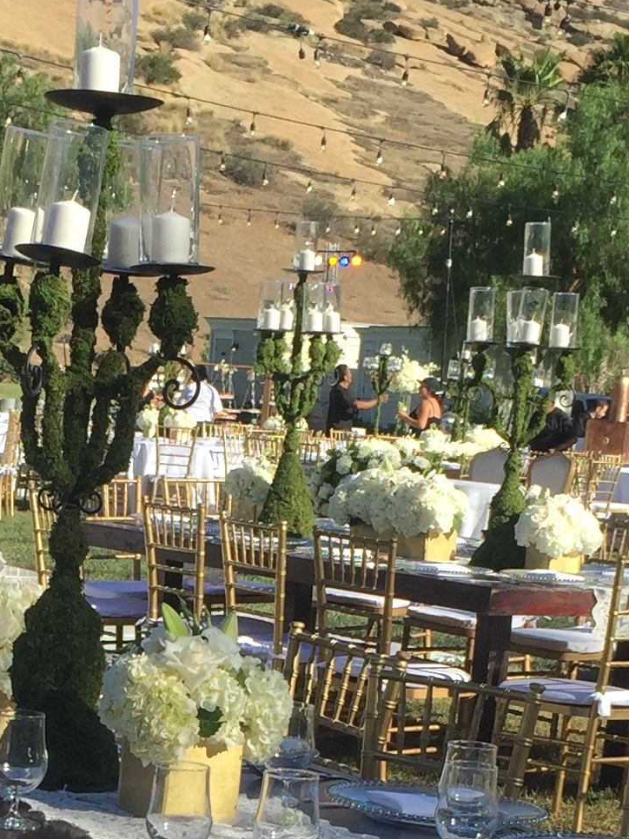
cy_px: 894
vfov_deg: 19.3
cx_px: 135
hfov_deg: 15.0
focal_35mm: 98
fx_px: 2375
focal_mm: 4.15
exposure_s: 1/1464
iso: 32
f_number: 2.2
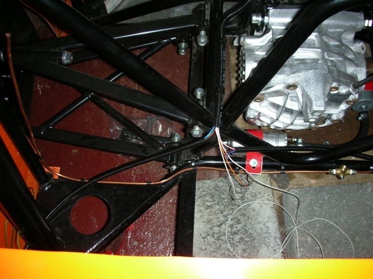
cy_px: 140
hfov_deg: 52.6
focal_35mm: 35
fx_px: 377
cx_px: 186
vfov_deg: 40.7
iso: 50
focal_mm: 5.8
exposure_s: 1/60.1
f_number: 3
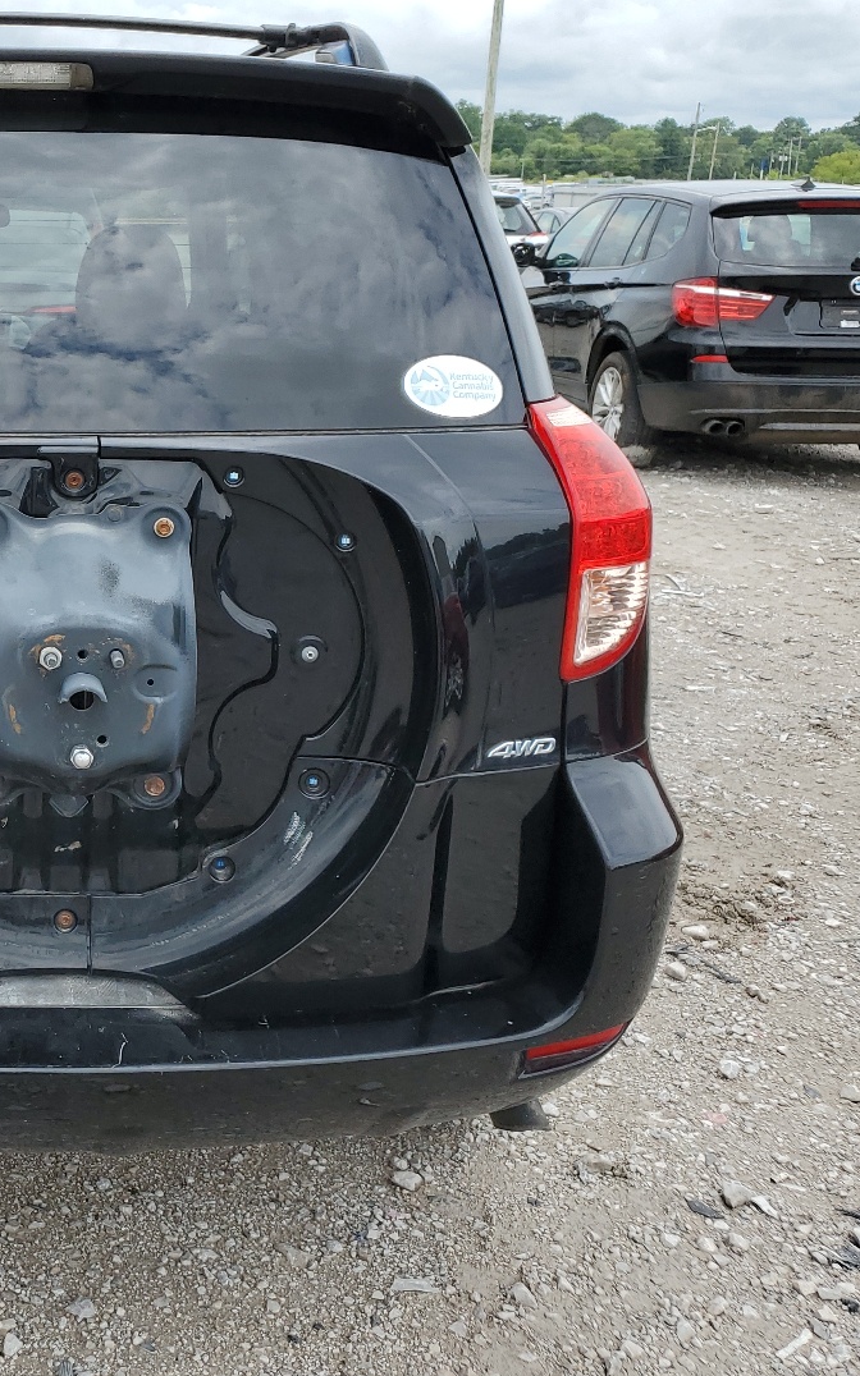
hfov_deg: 28.8
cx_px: -41
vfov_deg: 48.2
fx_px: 1538
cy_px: 623
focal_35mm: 41
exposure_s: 1/1667
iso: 50
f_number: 1.5
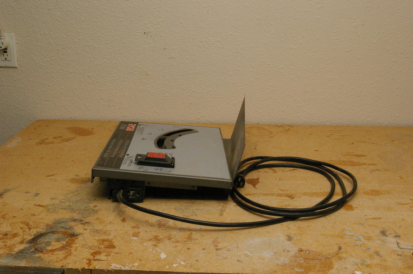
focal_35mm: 46
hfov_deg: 42.4
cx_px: 206
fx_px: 533
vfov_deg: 28.9
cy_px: 137
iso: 1600
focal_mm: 31
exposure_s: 1/30
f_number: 27
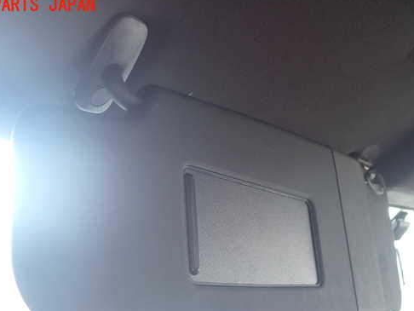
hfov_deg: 50.1
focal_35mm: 37
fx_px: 443
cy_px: 187
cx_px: 196
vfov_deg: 38.5
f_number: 2.3
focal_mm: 5.4
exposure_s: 1/50
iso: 200
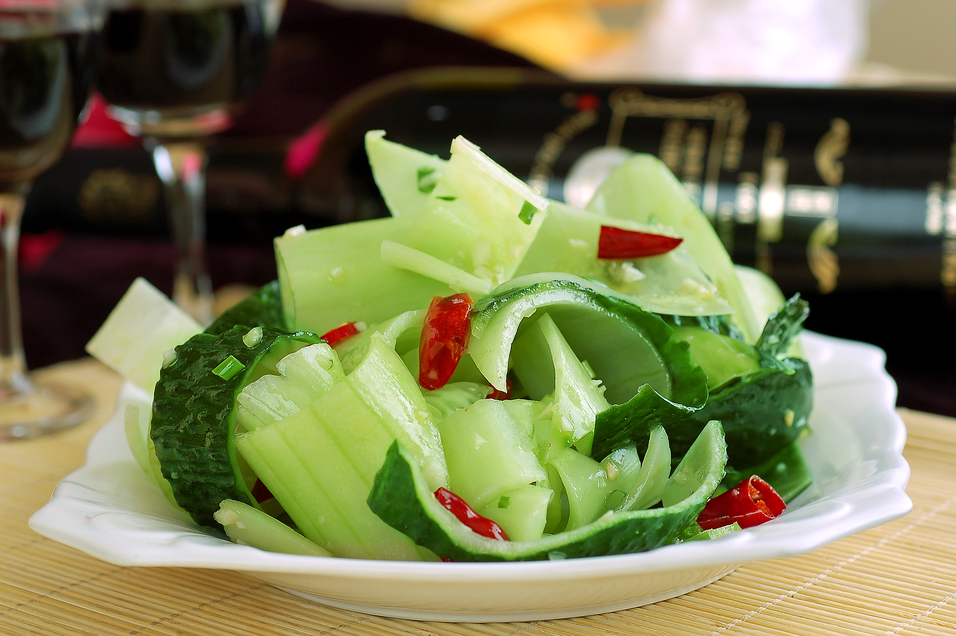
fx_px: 2388
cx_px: 478
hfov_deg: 22.6
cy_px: 318
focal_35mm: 90
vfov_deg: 15.2
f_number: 5.6
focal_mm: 60
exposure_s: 1/800
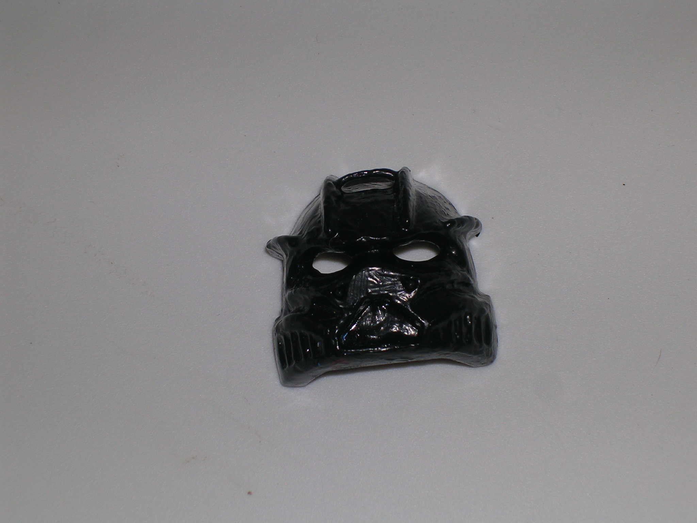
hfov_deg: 17.1
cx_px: 348
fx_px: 2316
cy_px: 262
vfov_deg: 12.9
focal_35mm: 115
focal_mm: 17.4
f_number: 4.9
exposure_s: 1/60.1
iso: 50
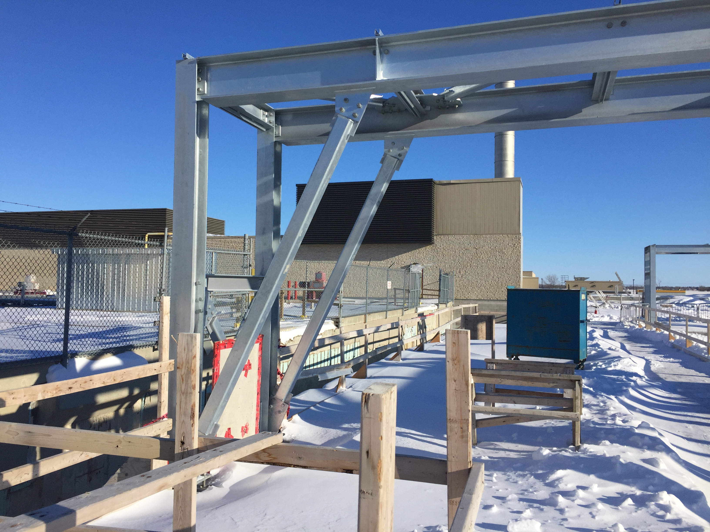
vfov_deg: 48.2
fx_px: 595
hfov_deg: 61.7
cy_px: 266
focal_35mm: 29
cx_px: 355
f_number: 2.2
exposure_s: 1/3597
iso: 32
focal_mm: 4.15
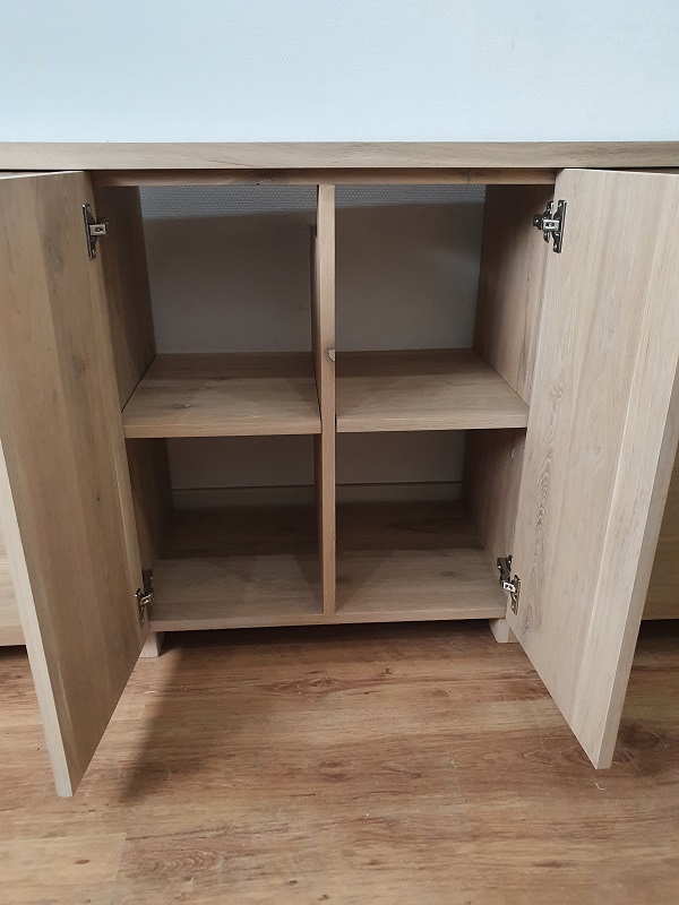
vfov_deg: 67.3
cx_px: 340
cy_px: 452
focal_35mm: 26
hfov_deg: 53.1
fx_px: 680
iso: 400
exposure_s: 1/50
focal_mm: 4.32
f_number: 2.4
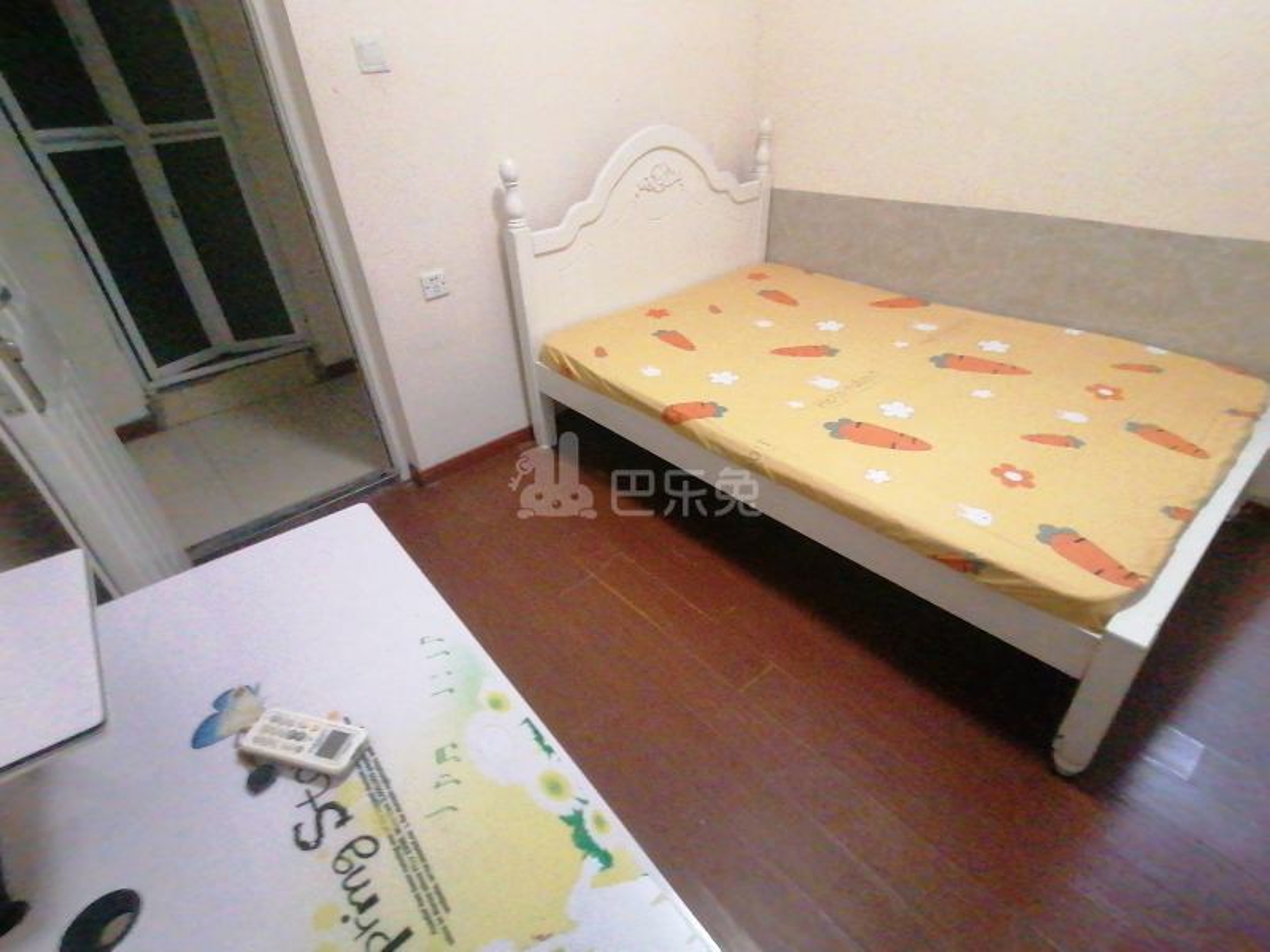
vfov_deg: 74.7
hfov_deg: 91.0
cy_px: 476
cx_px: 635
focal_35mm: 17
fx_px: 624
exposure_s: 1/16.7
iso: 1000
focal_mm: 1.78
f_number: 2.4
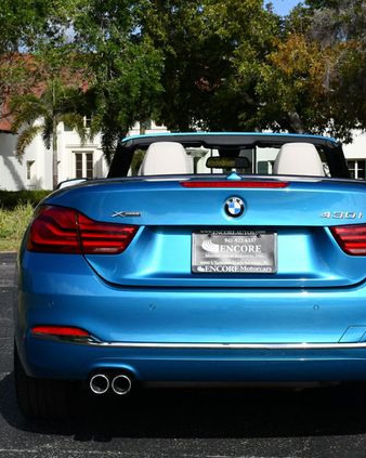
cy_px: 231
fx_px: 1233
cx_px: 226
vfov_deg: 21.0
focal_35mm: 91
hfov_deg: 16.9
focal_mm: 32
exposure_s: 1/320
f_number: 9
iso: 100
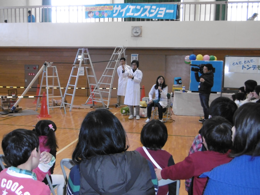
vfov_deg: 37.7
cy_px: 98
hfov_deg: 49.0
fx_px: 285
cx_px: 130
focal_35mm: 38
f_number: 3.7
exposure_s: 1/60
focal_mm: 6.8
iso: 500
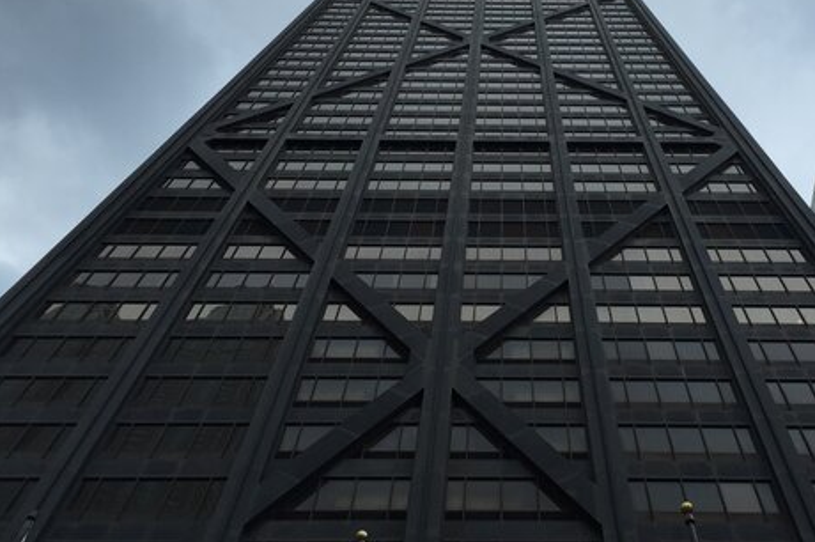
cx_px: 505
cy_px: 232
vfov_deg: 31.8
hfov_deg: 46.1
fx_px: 950
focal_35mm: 42
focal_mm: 4.15
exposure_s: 1/391
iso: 32
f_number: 2.2
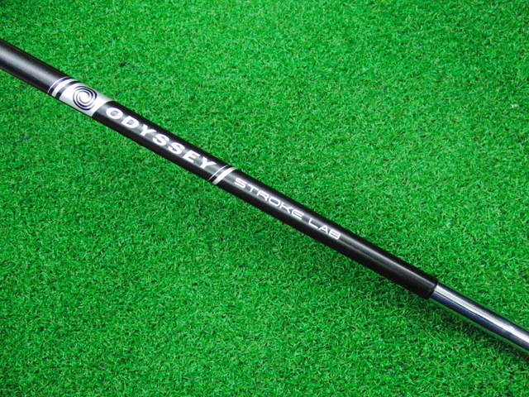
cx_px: 264
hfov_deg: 50.1
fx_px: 565
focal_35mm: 37
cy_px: 198
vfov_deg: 38.7
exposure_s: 1/200
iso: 3200
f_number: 3.6
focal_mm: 6.42
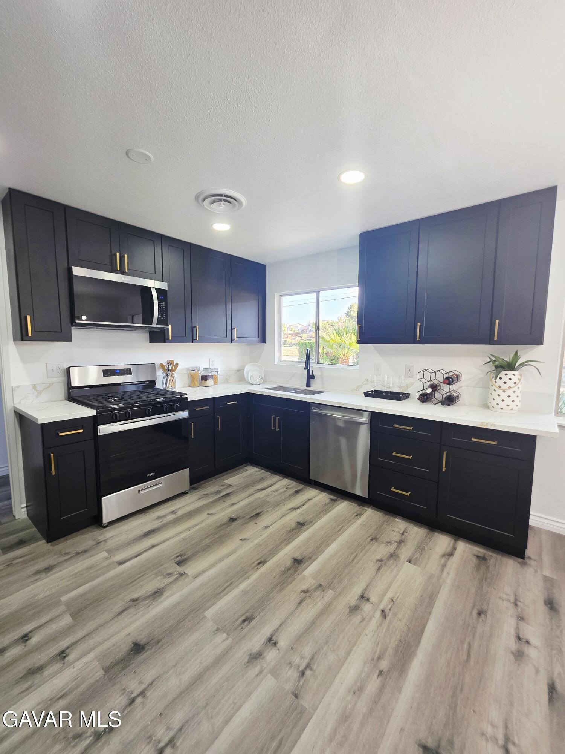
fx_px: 283
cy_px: 377
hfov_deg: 89.9
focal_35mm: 13
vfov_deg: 106.2
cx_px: 282
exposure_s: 1/120
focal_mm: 2.2
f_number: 1.9
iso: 125
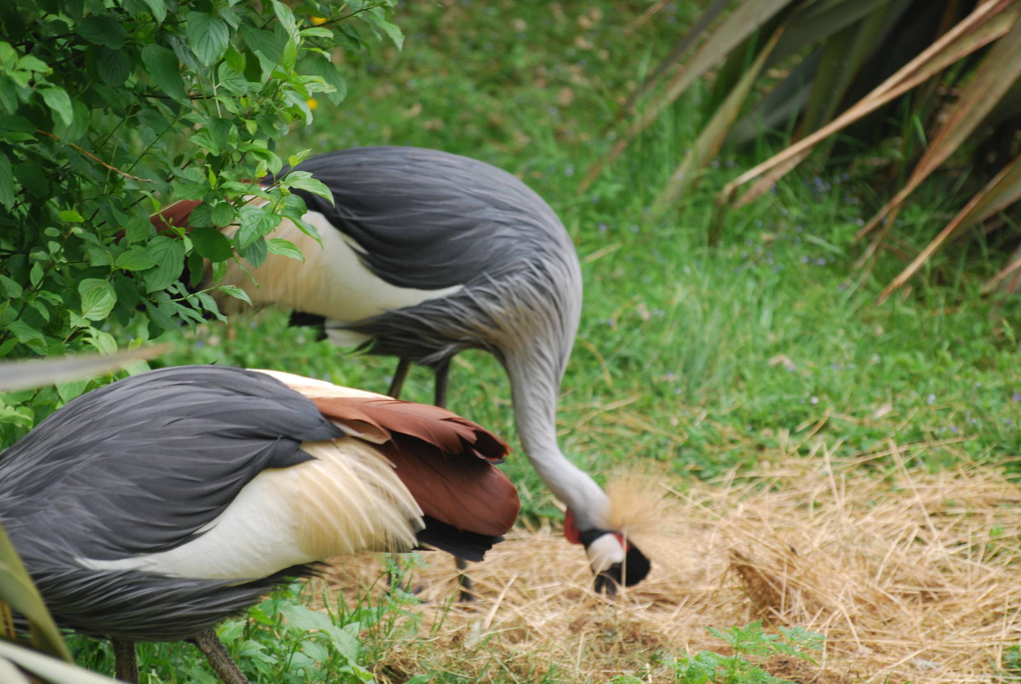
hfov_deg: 6.2
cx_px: 510
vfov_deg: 4.2
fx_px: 9370
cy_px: 342
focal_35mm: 330
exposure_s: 1/125
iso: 280
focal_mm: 220
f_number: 5.3
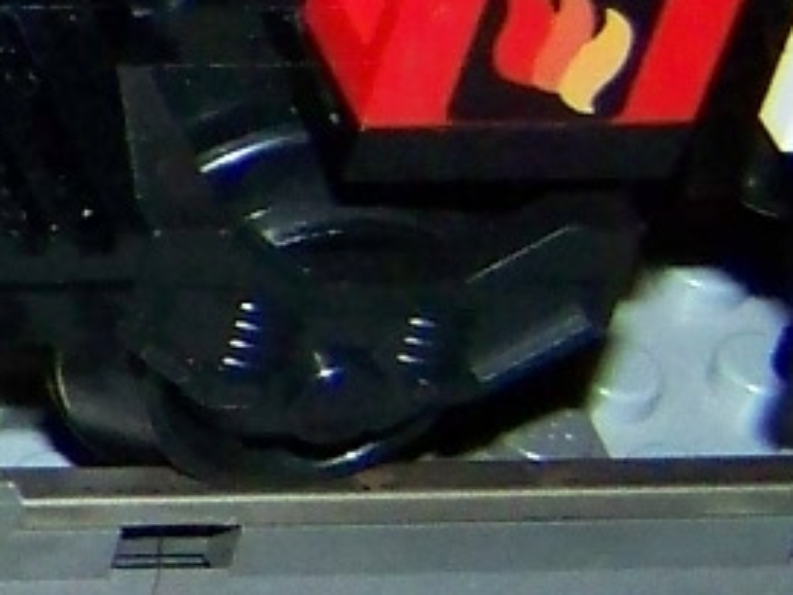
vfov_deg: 5.2
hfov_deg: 6.0
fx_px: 6552
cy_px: -210
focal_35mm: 286
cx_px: -2114
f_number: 2.8
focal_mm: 6.3
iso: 200
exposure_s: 1/30
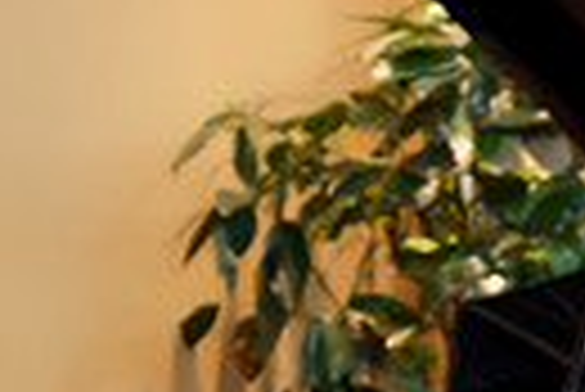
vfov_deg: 8.3
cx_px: 1184
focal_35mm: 166
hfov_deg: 11.2
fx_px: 2700
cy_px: 223
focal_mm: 24
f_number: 4
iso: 2000
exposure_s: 1/50
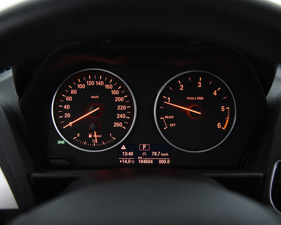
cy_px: 112
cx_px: 146
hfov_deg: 46.8
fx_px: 324
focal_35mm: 39
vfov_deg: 38.2
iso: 4000
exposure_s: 1/30
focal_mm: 34
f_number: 4
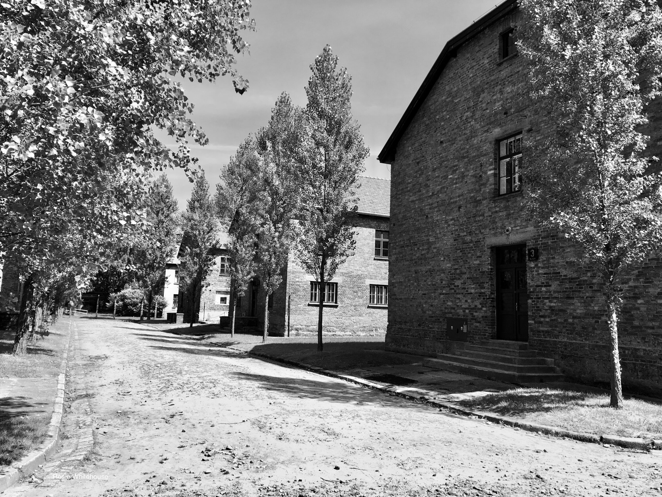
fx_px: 555
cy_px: 248
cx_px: 331
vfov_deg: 48.2
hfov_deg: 61.7
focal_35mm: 29
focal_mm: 4.15
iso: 25
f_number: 2.2
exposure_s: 1/974
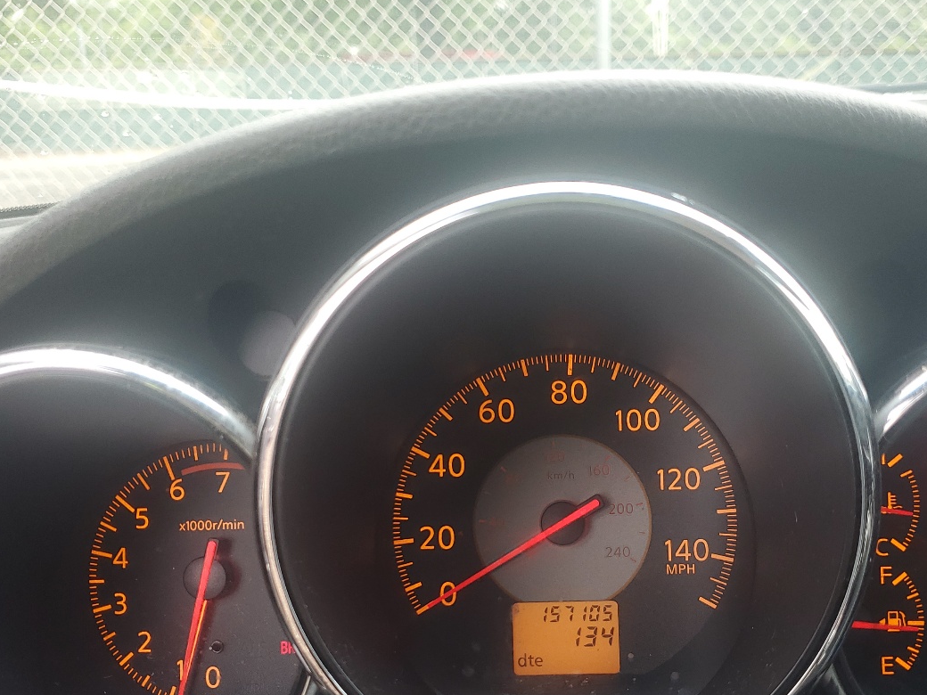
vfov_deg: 35.5
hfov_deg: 46.6
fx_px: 1071
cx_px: 537
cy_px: 482
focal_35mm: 40
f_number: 1.5
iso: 50
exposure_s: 1/120
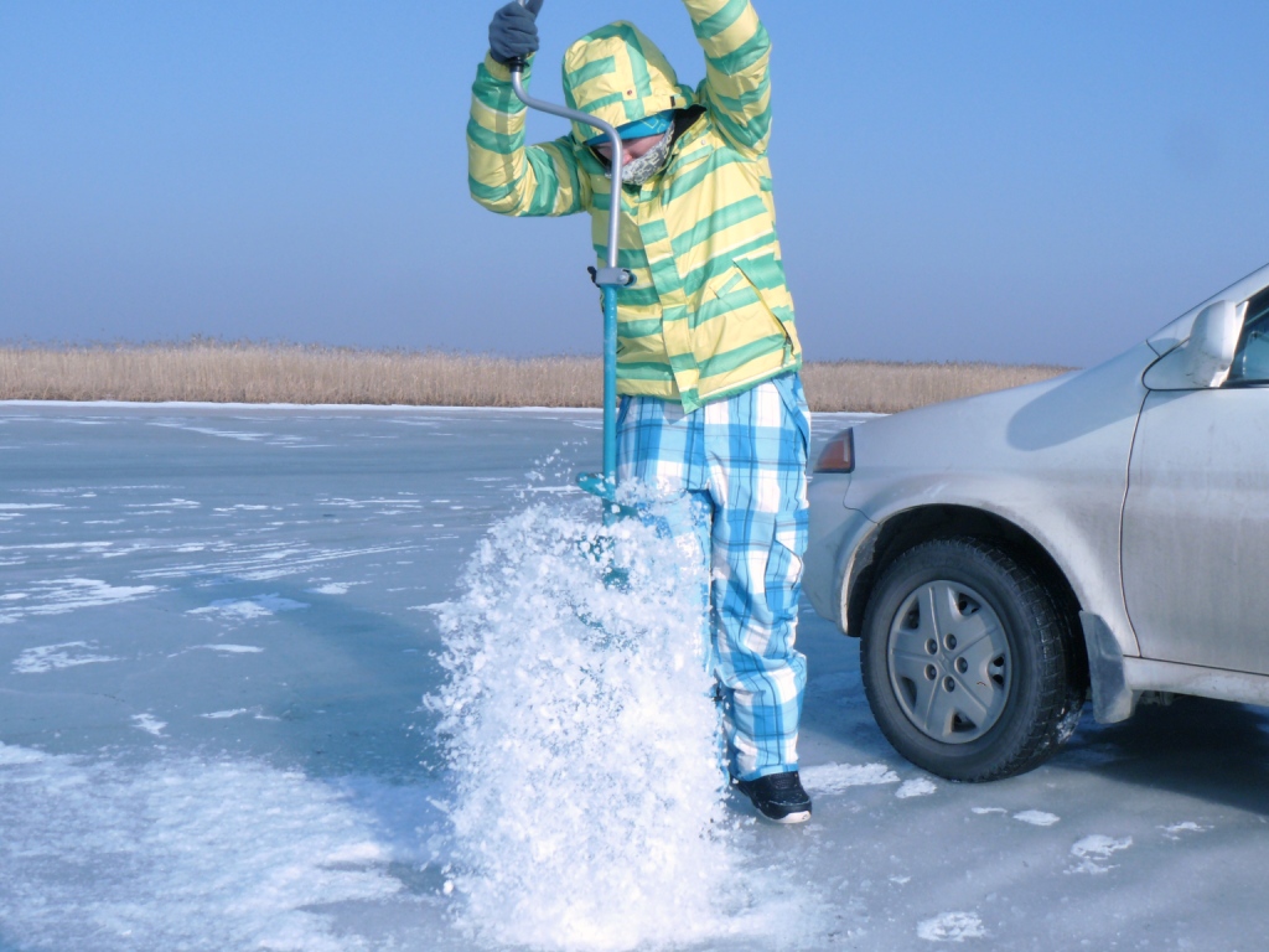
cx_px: 634
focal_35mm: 36
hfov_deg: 51.4
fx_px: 1320
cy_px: 476
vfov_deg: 39.7
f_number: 6.3
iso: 100
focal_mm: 6
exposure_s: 1/400
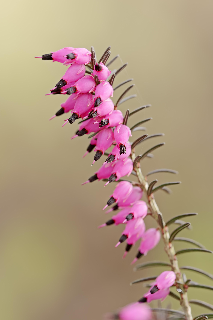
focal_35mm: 200
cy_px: 160
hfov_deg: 6.9
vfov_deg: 10.3
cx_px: 106
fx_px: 1777
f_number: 11
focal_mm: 200
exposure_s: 1/30
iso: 200
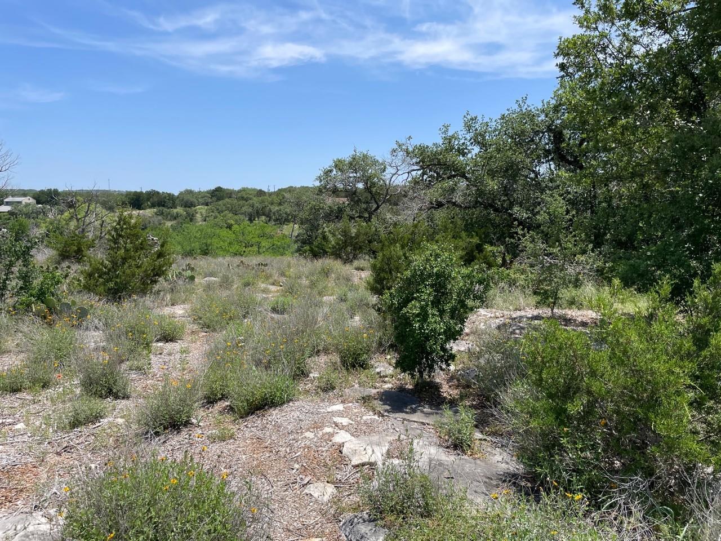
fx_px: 542
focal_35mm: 26
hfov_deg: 67.3
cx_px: 360
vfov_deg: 53.1
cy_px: 270
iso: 32
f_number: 1.6
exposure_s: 1/3300
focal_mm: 4.2
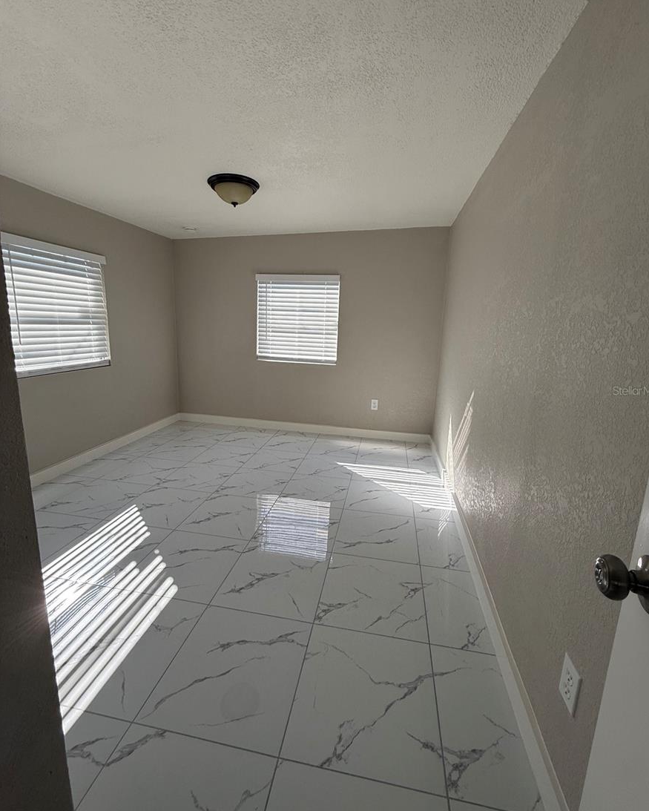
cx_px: 332
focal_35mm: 15
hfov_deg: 84.1
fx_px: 360
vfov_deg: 96.7
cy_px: 390
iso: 64
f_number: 2.2
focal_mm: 2.22
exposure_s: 1/388
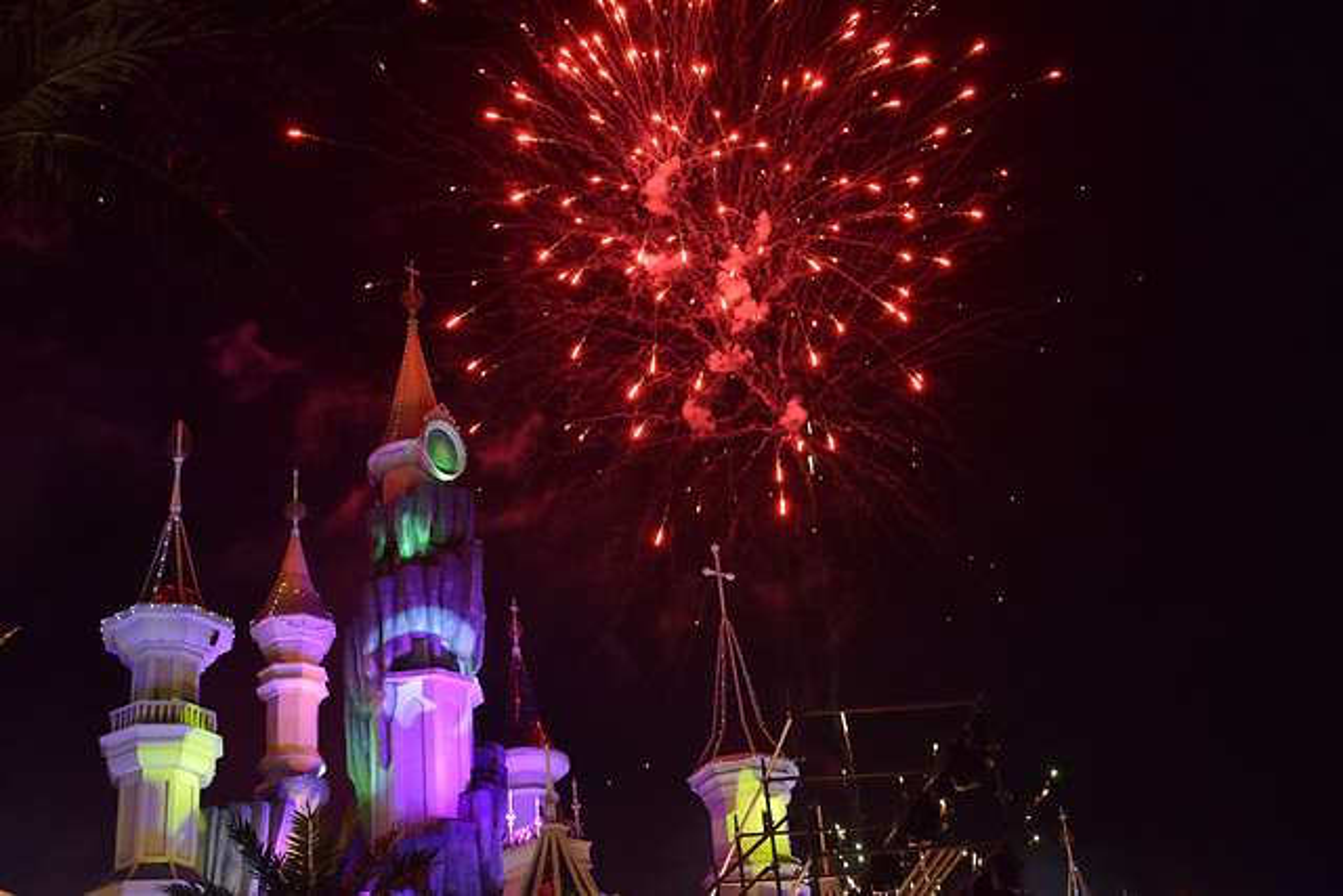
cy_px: 448
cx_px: 672
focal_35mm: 45
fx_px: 1679
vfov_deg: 29.9
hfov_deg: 43.6
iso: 1600
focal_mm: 30
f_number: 4.2
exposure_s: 1/40
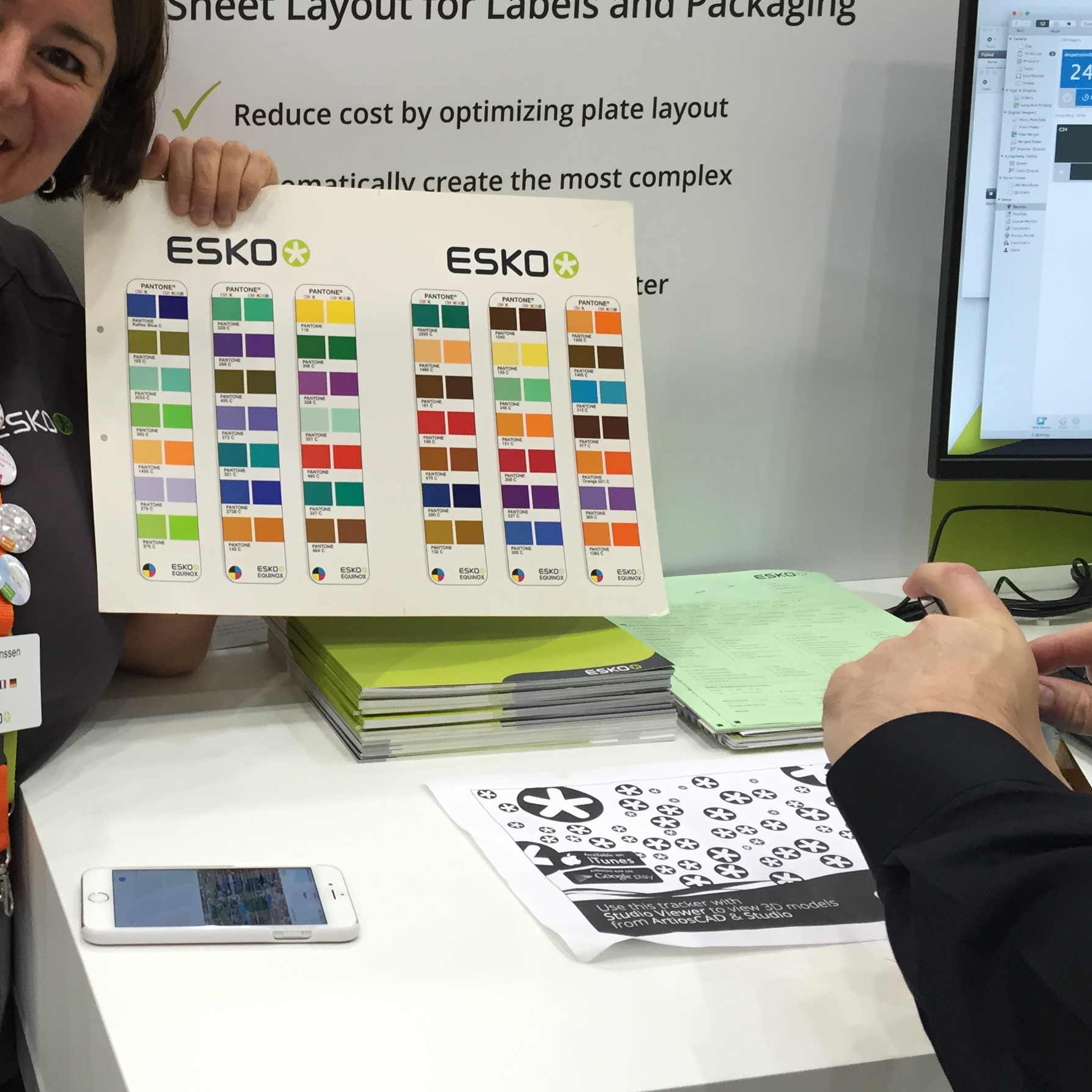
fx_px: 1677
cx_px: 126
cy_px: 385
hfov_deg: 34.2
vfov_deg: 35.8
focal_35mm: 47
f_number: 2.2
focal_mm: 4.15
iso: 40
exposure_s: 1/33
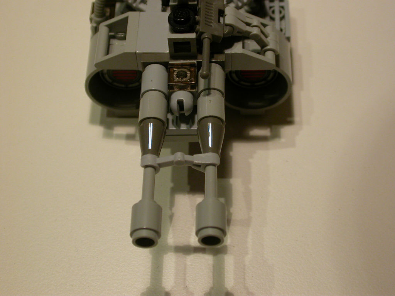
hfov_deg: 25.7
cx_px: 198
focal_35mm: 76
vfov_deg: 19.4
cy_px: 148
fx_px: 867
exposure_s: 1/73.9
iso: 100
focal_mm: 15.8
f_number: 3.4
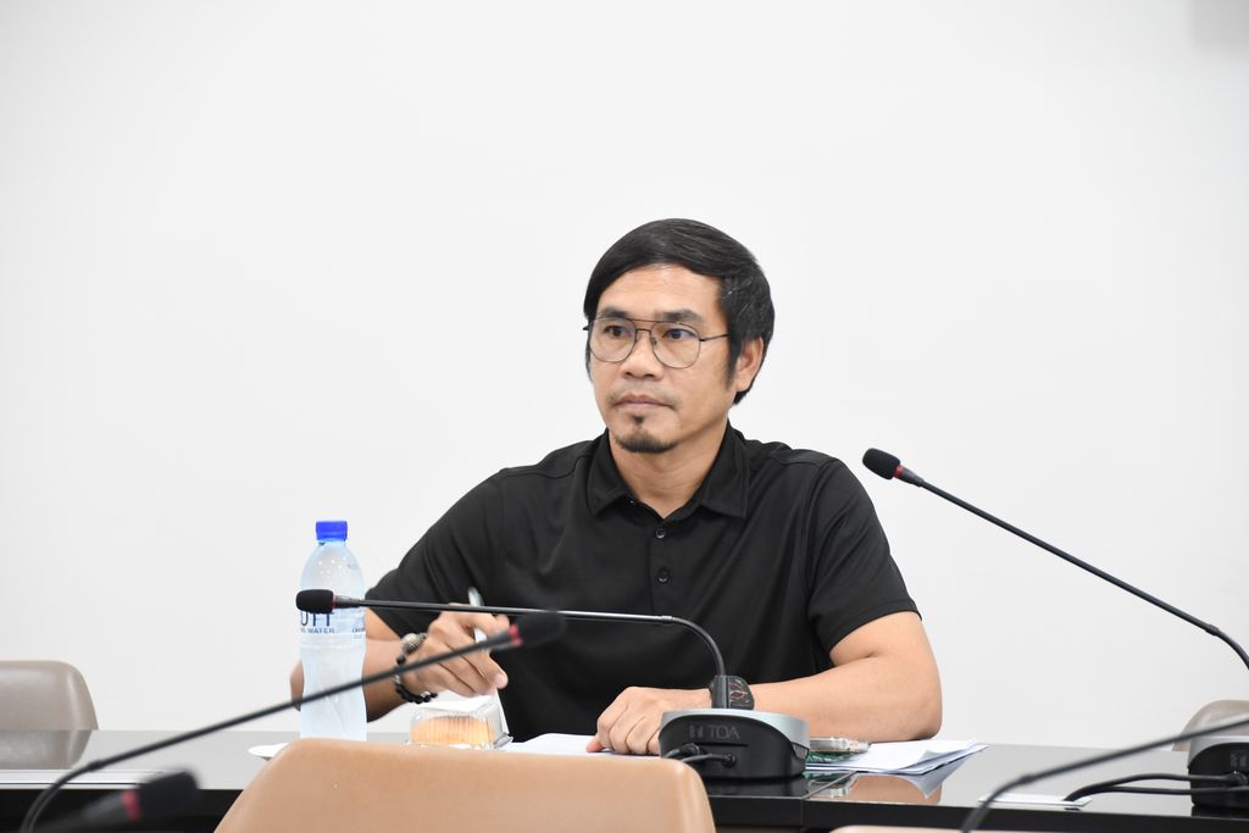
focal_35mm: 183
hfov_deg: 11.2
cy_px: 416
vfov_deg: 7.5
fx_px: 6350
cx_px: 624
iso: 1600
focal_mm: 122
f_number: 5.6
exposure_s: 1/25
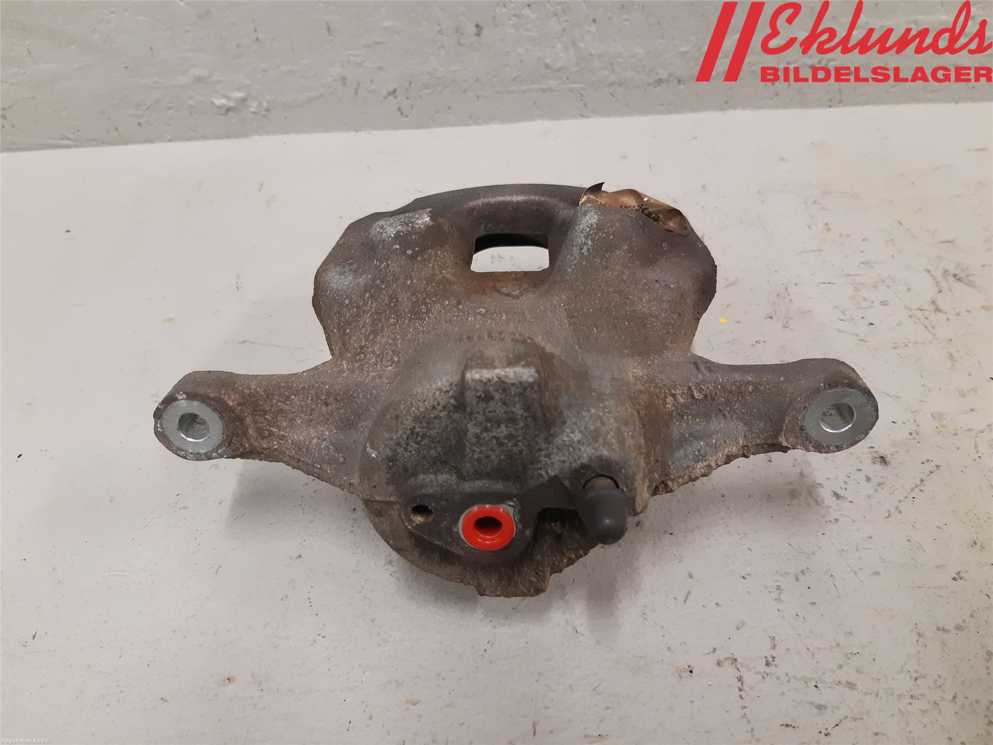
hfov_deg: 67.3
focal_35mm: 26
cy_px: 372
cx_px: 496
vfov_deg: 53.1
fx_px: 746
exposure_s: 1/50
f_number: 1.7
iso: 200
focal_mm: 3.93
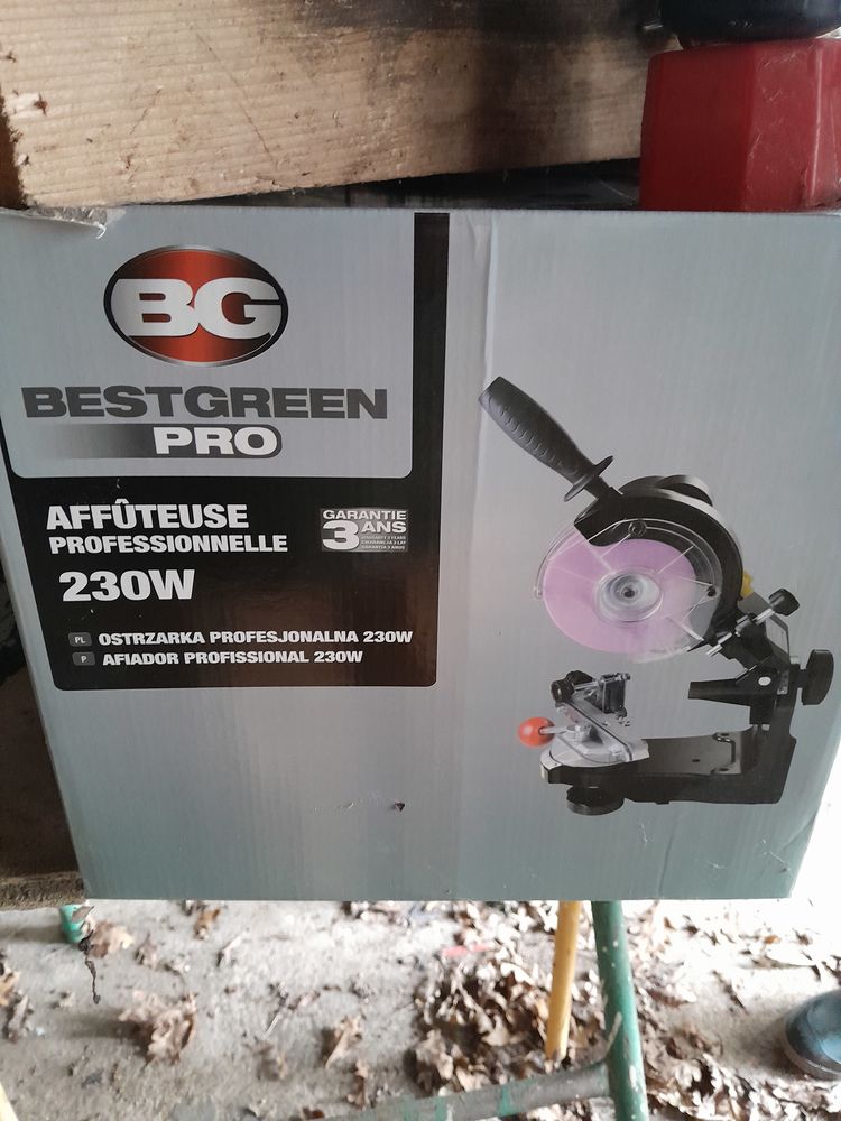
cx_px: 420
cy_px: 560
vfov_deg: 67.3
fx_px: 842
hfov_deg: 53.1
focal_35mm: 26
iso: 1250
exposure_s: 1/20
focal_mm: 3.98
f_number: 1.8
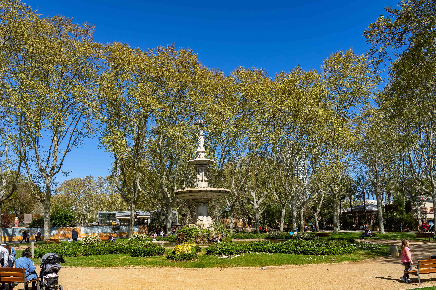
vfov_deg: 46.3
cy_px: 164
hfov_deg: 65.4
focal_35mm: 28
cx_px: 207
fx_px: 339
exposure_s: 1/640
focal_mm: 24
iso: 100
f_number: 5.6
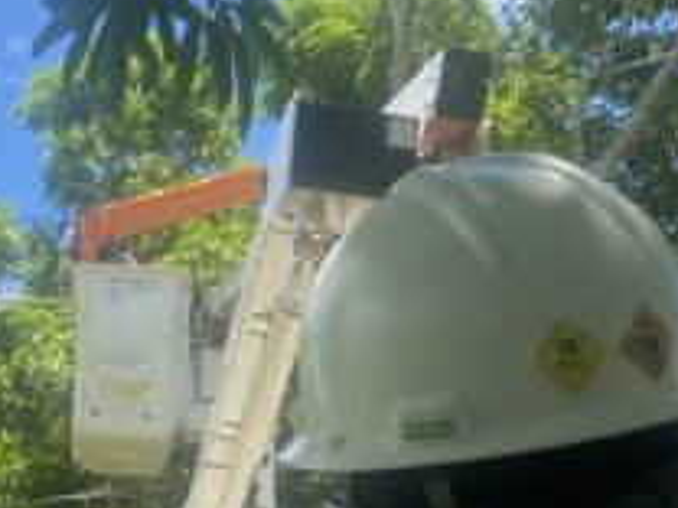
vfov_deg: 15.0
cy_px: 573
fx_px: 1880
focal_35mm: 96
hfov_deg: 20.2
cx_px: 137
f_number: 1.8
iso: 32
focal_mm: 4.25
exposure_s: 1/990
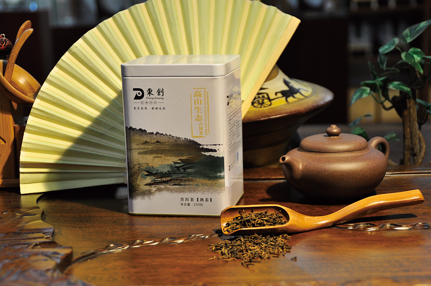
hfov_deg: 27.0
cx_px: 216
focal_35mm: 75
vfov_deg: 18.1
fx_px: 897
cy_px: 143
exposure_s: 1/40
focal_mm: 50
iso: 720
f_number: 4.8
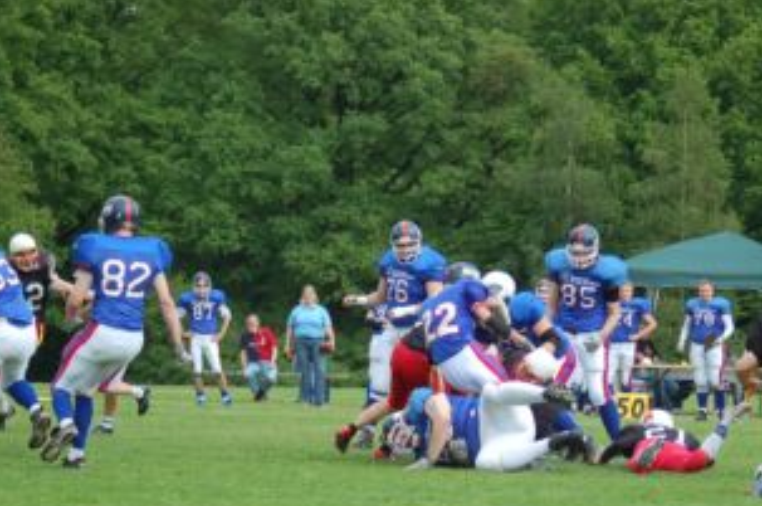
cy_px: 357
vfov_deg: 7.4
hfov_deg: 11.2
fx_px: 3888
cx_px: 469
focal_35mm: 184
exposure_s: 1/1000
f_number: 4
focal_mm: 82
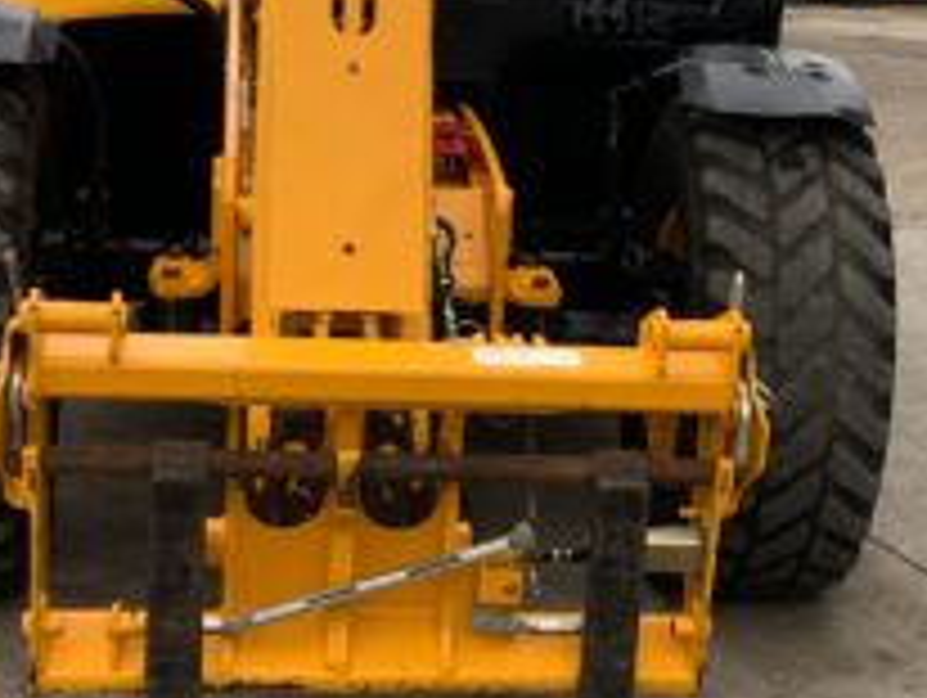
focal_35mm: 90
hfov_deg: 21.7
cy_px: 302
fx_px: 2413
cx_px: 616
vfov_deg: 16.4
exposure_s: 1/122
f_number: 1.8
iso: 40
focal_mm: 3
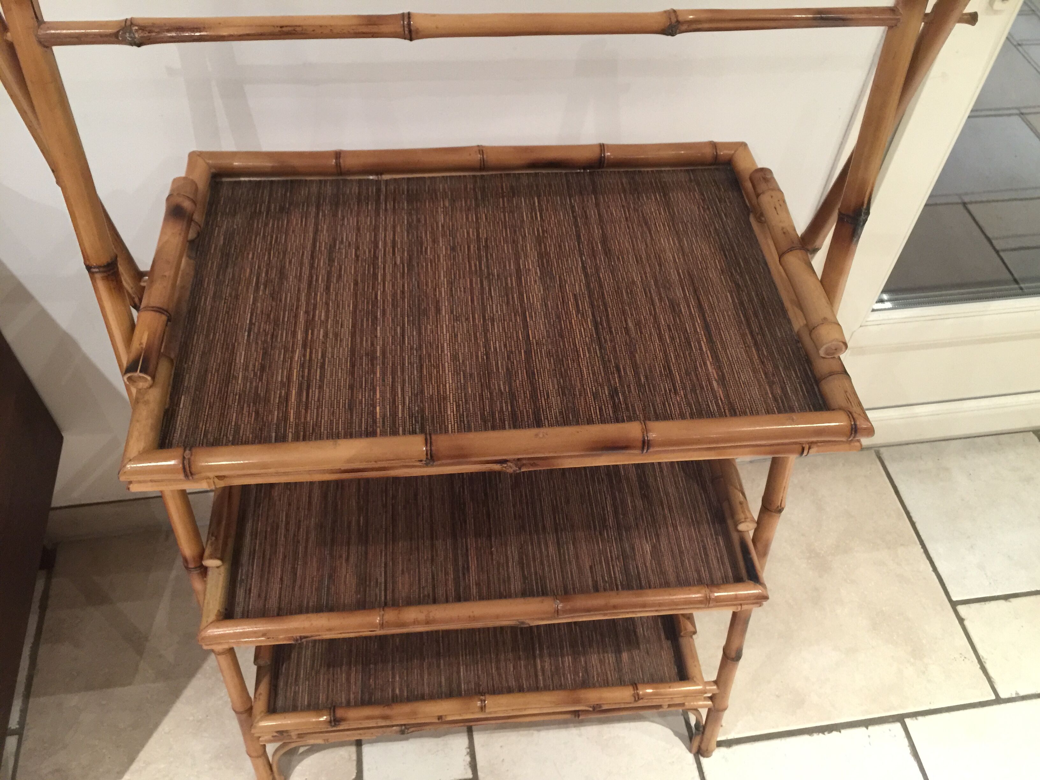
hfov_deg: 61.7
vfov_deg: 48.2
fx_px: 871
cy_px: 390
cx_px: 520
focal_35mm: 29
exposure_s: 1/10
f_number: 2.2
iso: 125
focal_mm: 4.15
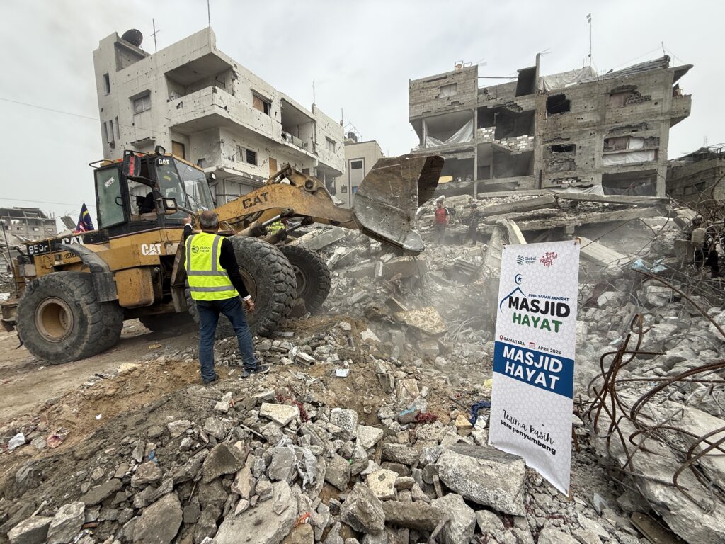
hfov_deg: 102.1
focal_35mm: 14
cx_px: 362
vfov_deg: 85.7
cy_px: 272
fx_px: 293
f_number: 2.2
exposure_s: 1/864
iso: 50
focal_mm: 2.22
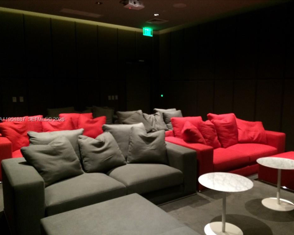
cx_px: 159
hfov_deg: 57.1
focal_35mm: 31
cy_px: 120
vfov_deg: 47.1
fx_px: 270
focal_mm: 4.15
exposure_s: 1/15
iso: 400
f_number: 2.2
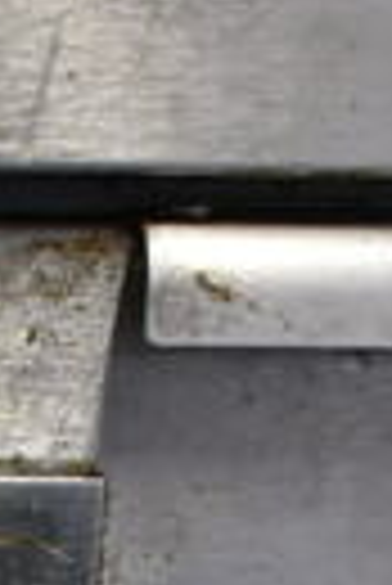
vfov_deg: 10.1
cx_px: -360
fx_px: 3079
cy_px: 1132
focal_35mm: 189
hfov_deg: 7.1
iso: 720
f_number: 3.5
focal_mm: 18
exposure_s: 1/30
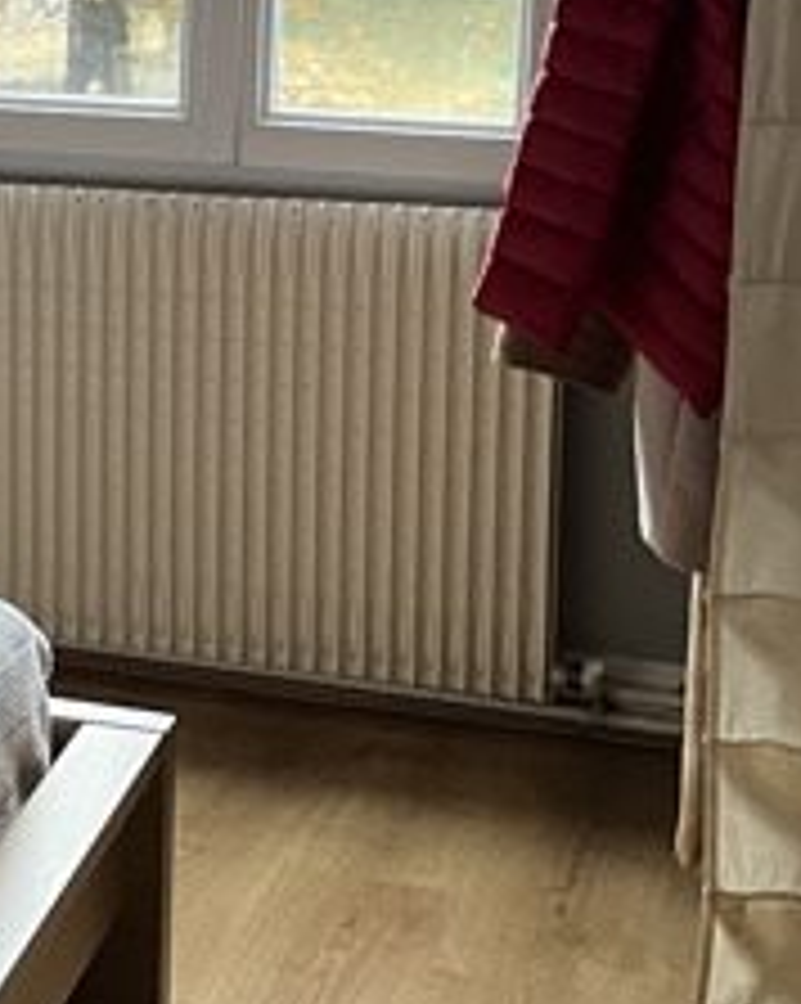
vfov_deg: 20.7
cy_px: 149
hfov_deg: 15.6
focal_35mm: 91
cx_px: -400
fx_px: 2700
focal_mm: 5.1
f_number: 1.6
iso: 320
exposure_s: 1/50
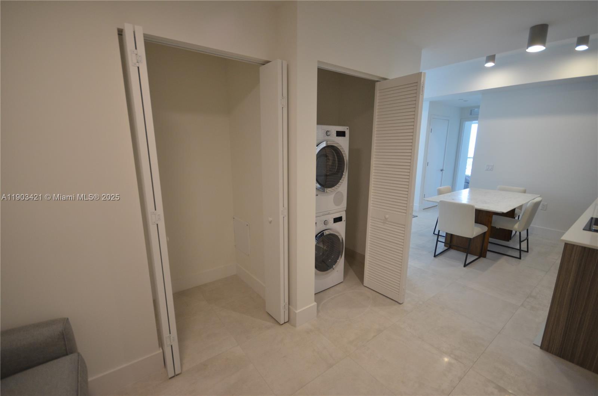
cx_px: 299
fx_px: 249
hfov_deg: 100.5
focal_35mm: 15
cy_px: 198
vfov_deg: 77.0
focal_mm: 10
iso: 560
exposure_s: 1/60
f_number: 4
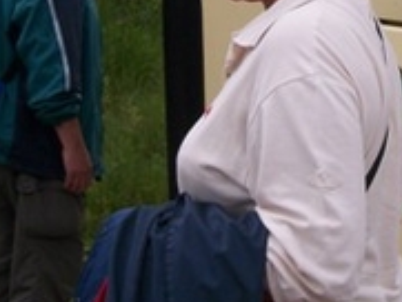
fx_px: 1232
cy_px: -69
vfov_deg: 13.6
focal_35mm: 106
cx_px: 278
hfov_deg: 18.5
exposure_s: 1/1000
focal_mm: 5.7
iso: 80
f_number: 2.9
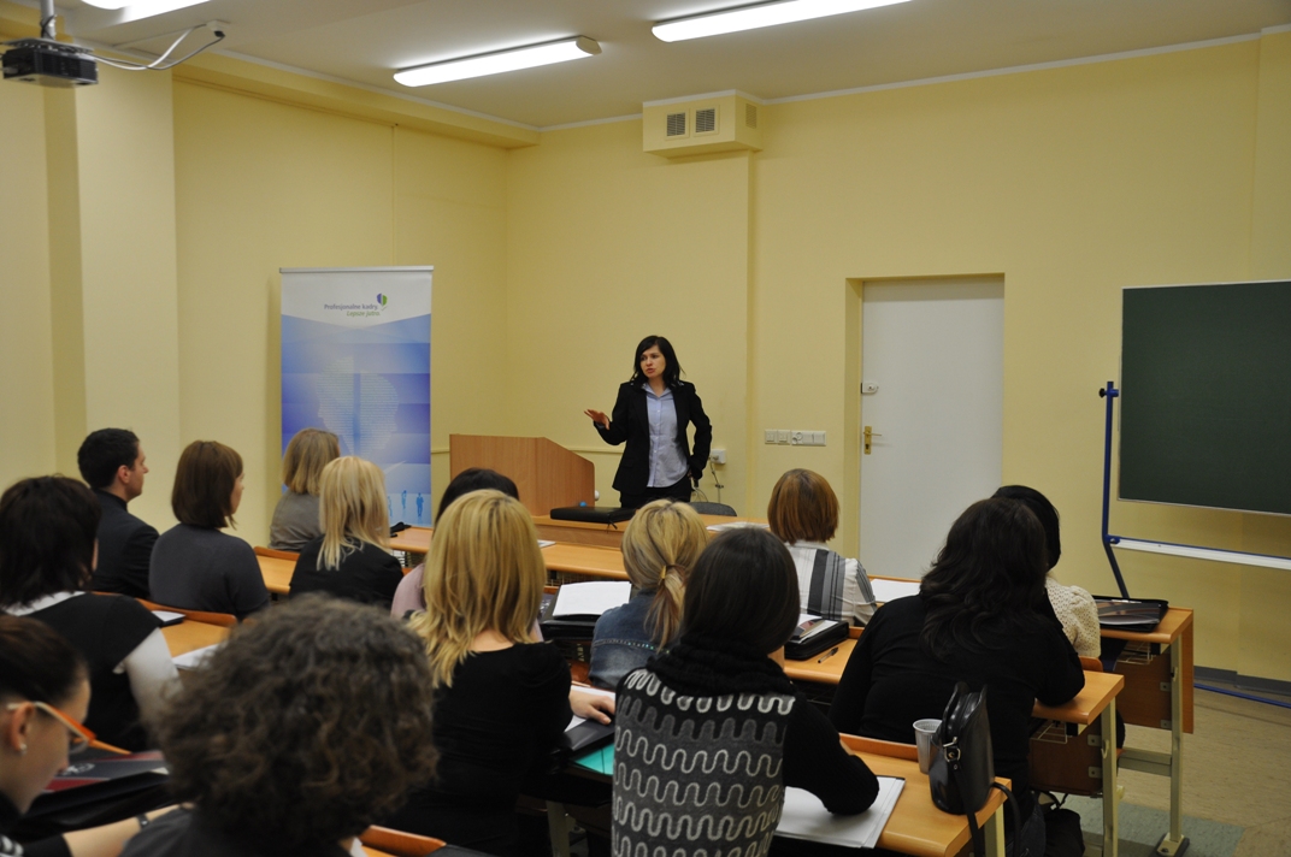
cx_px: 646
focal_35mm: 33
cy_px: 428
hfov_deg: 57.3
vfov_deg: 39.9
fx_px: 1182
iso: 450
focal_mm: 22
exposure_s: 1/60
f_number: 4
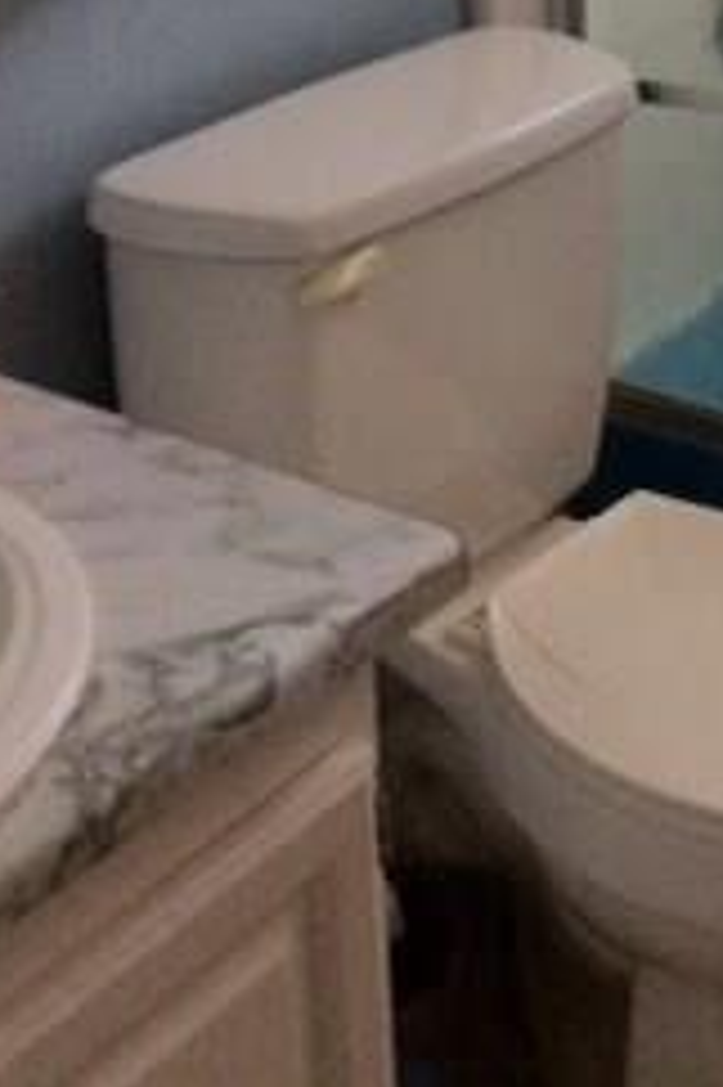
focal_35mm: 88
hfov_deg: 15.0
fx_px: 2655
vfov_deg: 21.4
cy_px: -234
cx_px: 835
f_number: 2.4
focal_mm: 3.3
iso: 40
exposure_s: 1/60
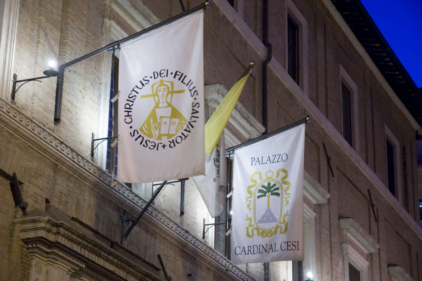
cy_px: 140
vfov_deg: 14.7
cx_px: 211
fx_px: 1089
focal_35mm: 93
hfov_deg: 21.9
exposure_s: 1/2
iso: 200
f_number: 4.5
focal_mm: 62
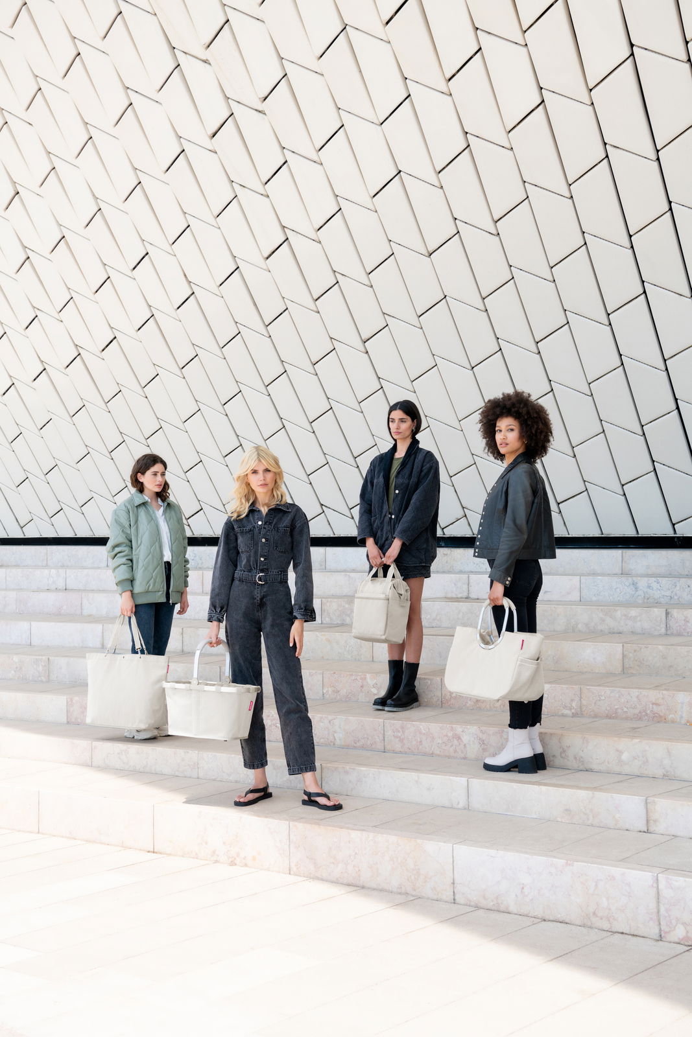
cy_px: 518
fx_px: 1326
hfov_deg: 29.2
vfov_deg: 42.7
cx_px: 346
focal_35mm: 46
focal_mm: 46
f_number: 7.1
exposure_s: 1/400
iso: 200
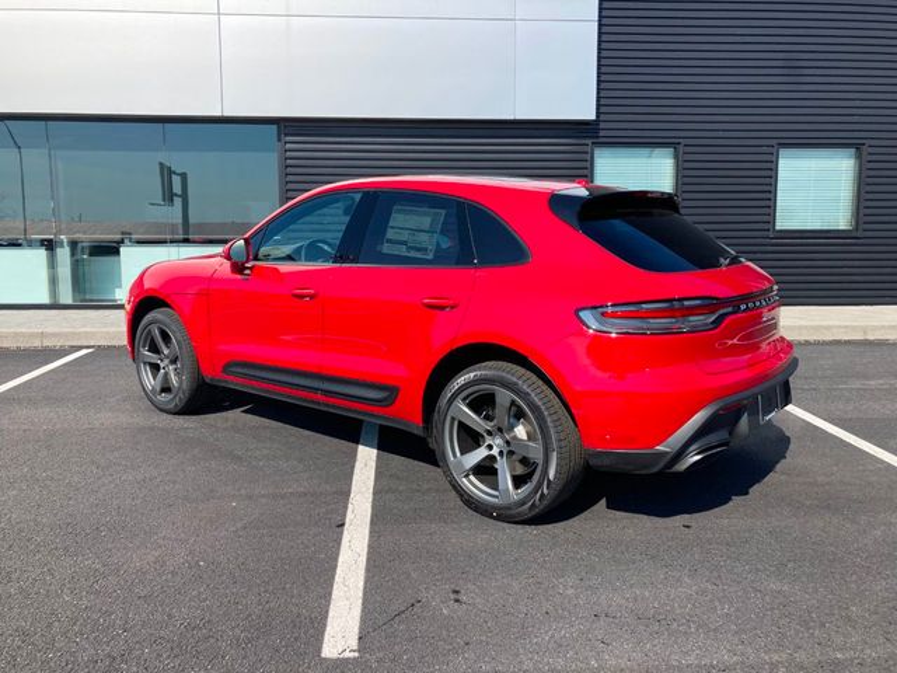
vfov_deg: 49.7
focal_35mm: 28
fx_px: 726
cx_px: 448
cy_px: 336
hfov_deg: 63.4
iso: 20
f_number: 1.8
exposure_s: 1/1297
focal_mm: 3.99
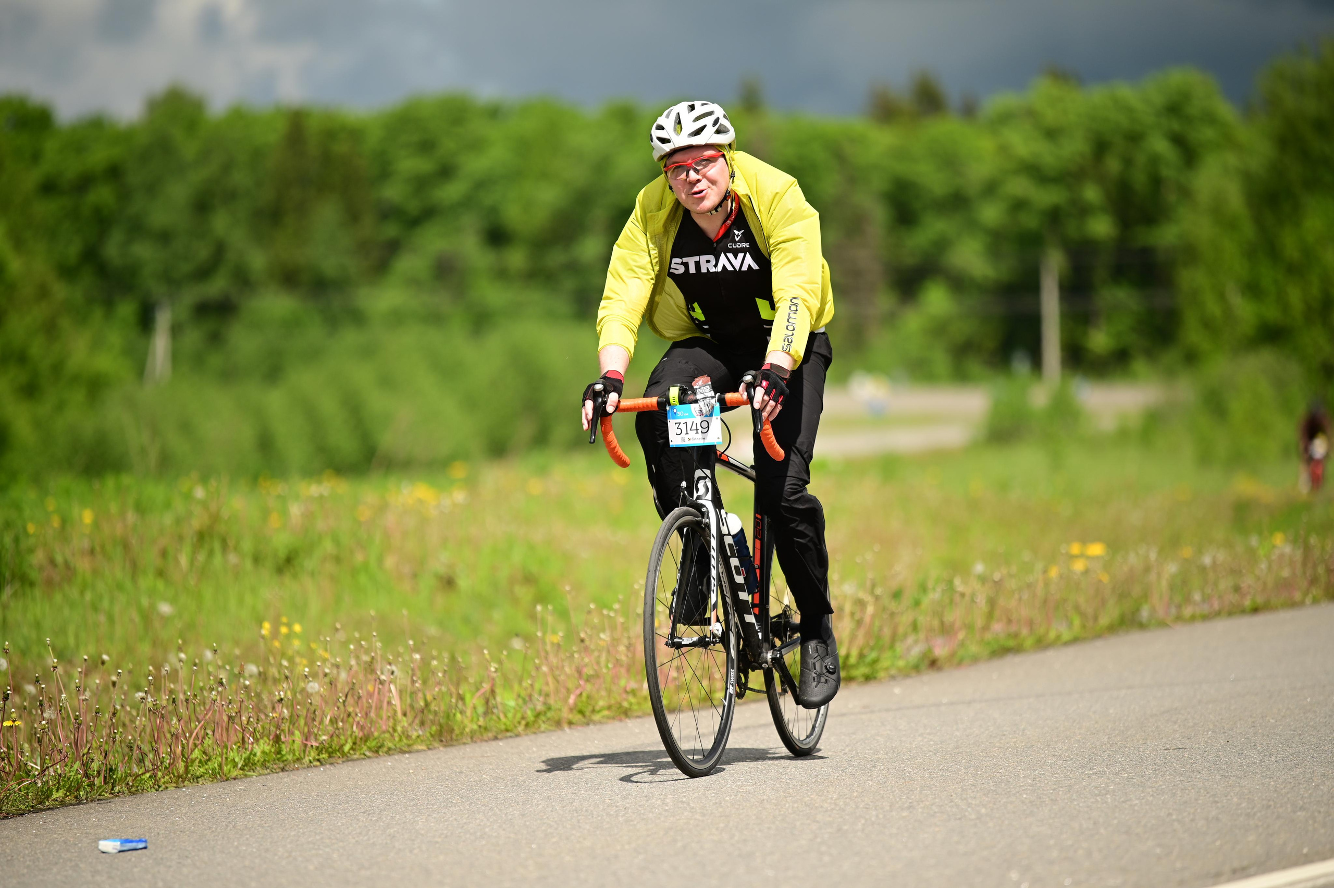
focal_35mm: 200
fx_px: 7407
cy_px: 444
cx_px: 667
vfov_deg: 6.9
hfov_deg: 10.3
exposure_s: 1/3200
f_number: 2.8
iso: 200
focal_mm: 200
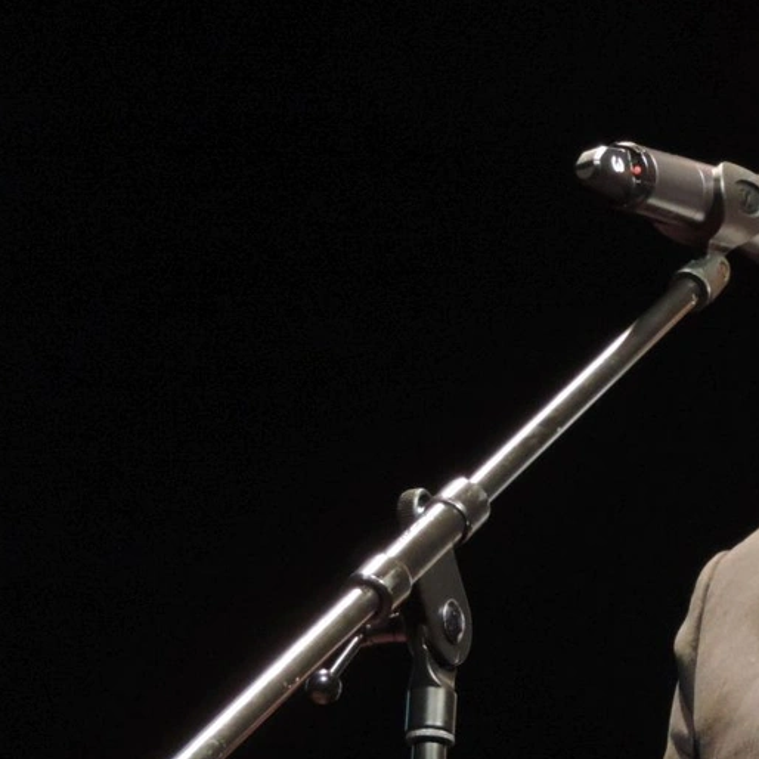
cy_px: 588
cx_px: 859
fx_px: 6648
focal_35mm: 268
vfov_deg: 6.5
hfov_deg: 6.5
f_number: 4.2
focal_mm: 21.4
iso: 800
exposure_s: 1/13
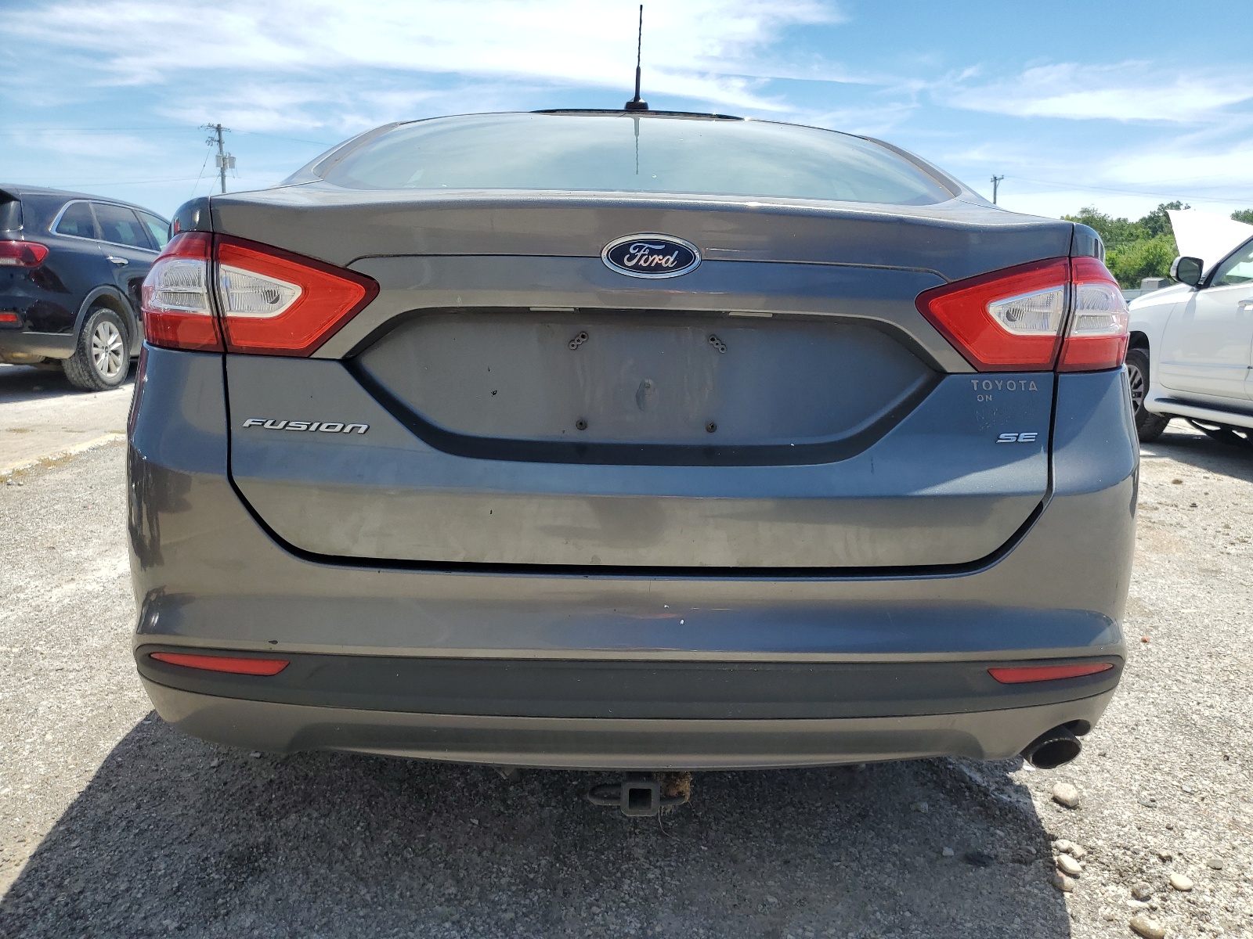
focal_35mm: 26
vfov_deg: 53.1
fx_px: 941
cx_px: 626
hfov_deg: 67.3
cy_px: 470
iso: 50
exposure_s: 1/2500
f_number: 1.5
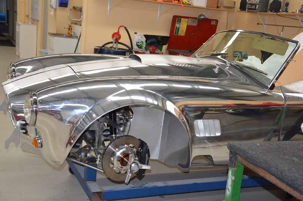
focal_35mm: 48
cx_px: 152
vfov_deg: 28.0
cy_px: 100
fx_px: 404
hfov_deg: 41.1
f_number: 4.2
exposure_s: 1/100
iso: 400
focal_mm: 32
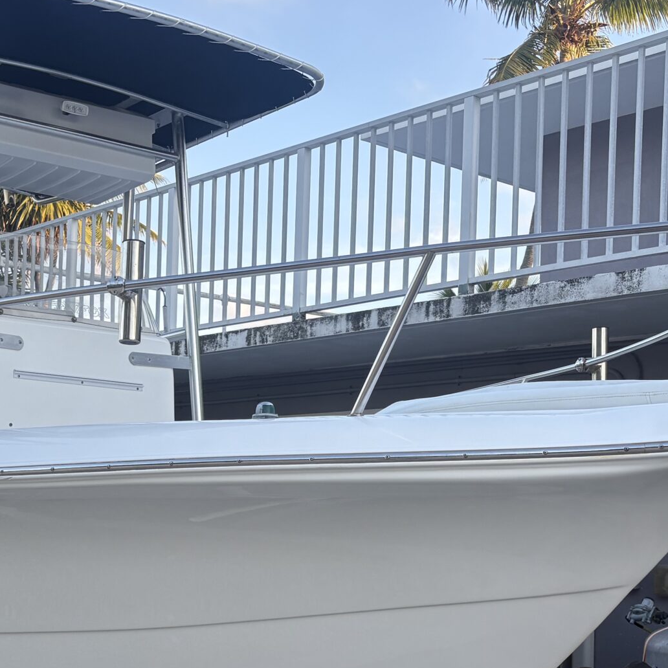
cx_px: 196
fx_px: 1244
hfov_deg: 29.7
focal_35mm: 57
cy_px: 522
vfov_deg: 29.4
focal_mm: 5.96
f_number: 1.6
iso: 50
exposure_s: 1/607
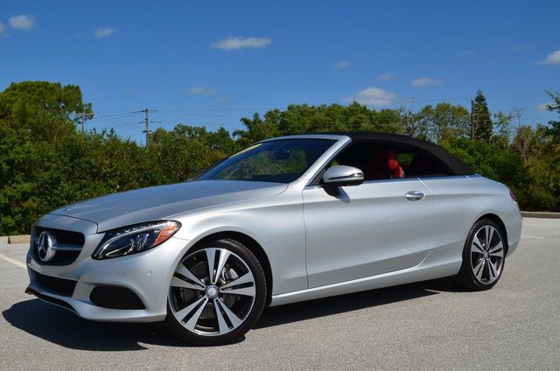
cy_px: 186
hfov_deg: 49.6
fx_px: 605
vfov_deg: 34.1
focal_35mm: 39
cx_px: 280
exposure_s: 1/200
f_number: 13
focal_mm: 26
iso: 100
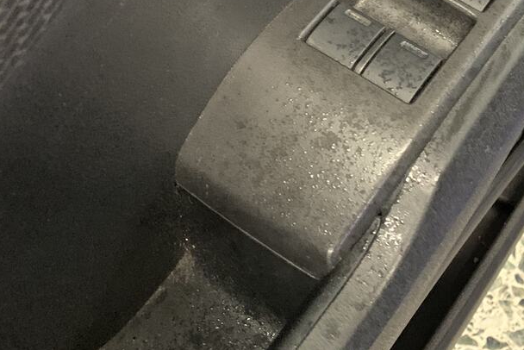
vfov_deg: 20.1
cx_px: 452
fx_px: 932
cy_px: -57
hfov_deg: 30.3
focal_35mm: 64
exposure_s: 1/30
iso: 640
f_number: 1.8
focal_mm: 4.25
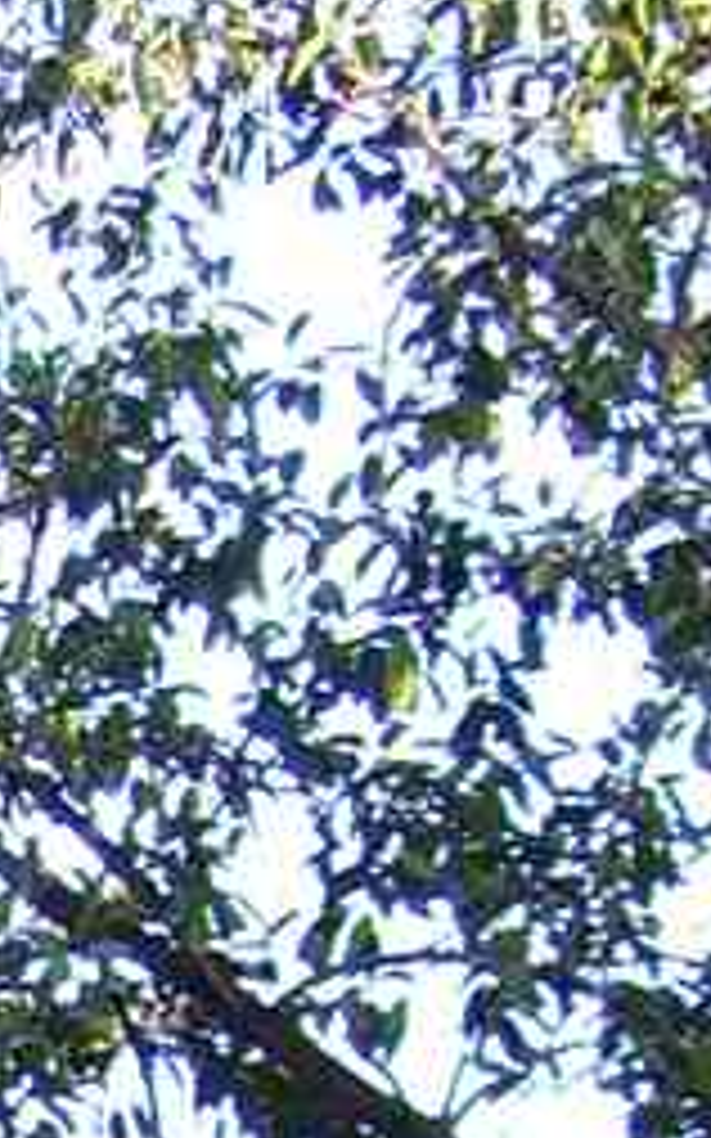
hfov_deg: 6.3
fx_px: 6235
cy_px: 2008
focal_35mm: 201
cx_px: -940
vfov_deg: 9.9
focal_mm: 7.6
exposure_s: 1/90
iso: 80
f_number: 3
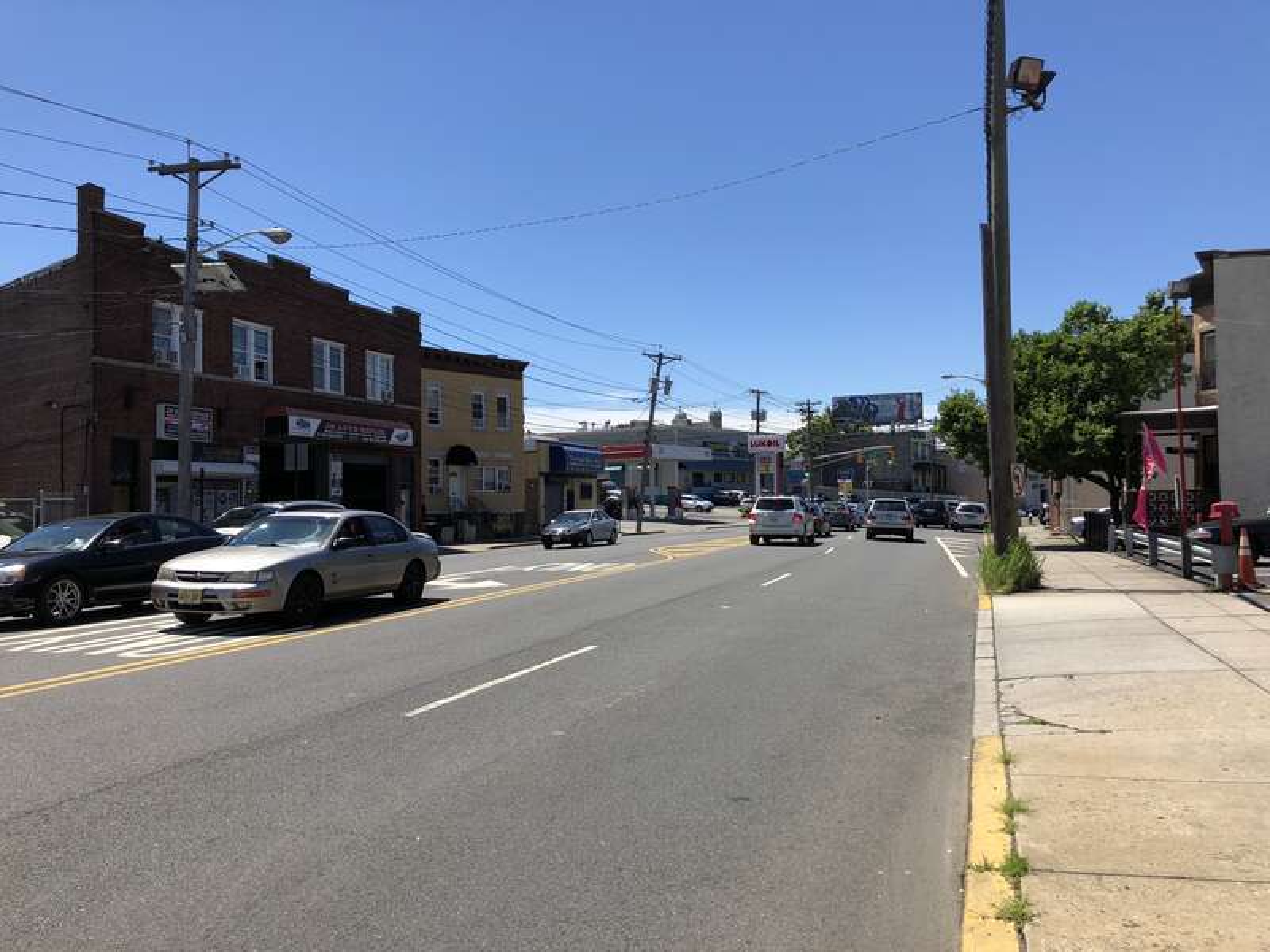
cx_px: 635
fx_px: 1027
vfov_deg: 49.7
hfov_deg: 63.4
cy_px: 476
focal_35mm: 28
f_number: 1.8
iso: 20
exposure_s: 1/1869
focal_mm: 4
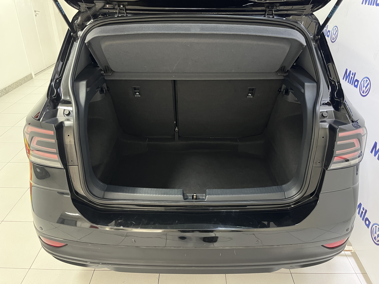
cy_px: 142
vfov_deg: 53.1
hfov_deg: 67.3
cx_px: 190
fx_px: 285
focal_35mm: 26
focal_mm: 5.1
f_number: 1.6
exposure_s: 1/30
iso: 640
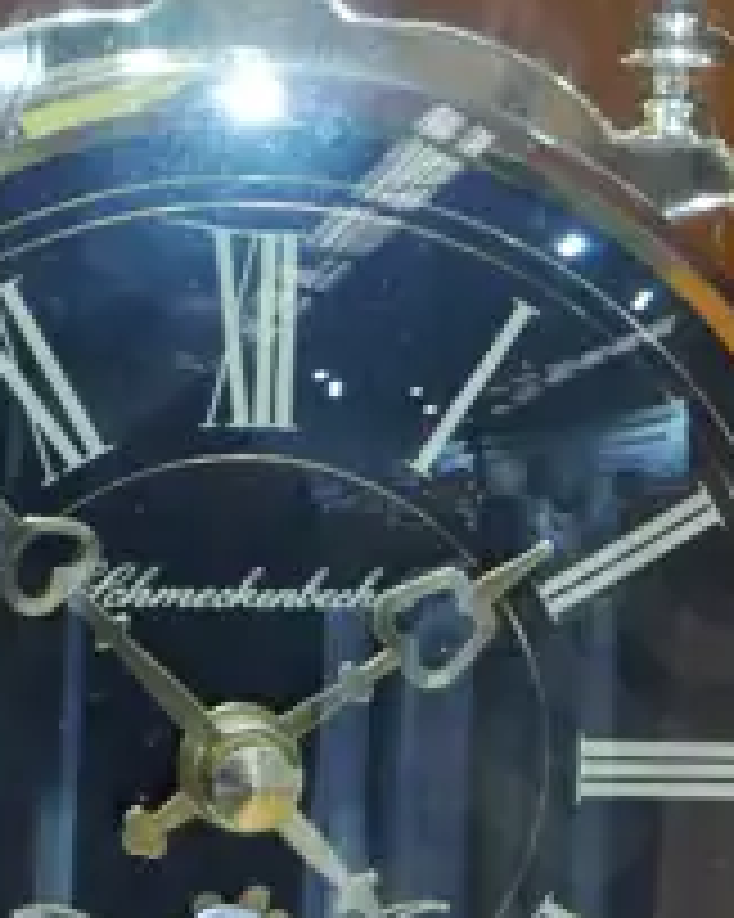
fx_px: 6930
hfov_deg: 6.1
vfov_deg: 7.5
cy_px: 1107
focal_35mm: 255
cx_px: 313
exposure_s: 1/60
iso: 2000
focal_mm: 26
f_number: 5.3
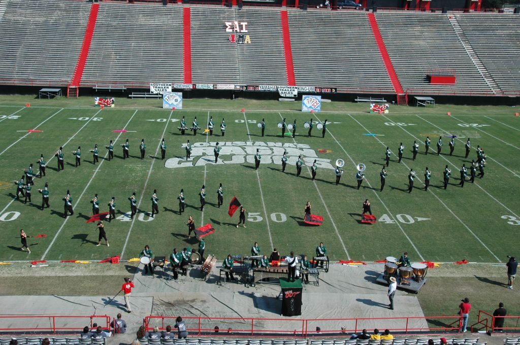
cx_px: 260
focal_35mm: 46
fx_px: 671
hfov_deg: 42.4
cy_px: 172
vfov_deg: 28.9
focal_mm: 31
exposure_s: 1/320
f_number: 9
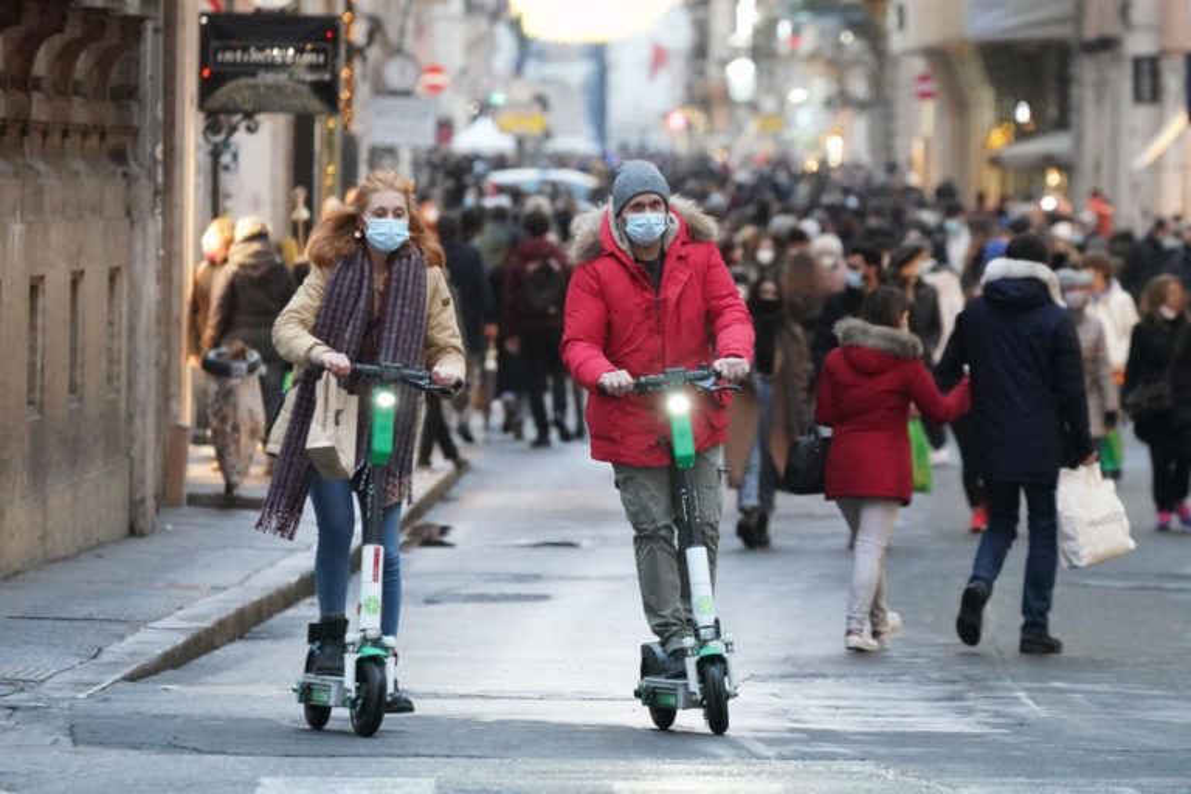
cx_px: 596
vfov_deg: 3.1
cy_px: 397
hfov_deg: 4.7
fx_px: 14589
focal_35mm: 441
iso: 10000
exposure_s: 1/125
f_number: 5.6
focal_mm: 294
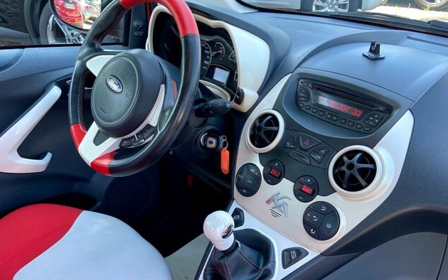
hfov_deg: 55.2
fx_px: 427
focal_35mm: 35
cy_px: 185
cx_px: 203
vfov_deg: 36.0
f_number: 1.8
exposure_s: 1/121
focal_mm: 4.25
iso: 64
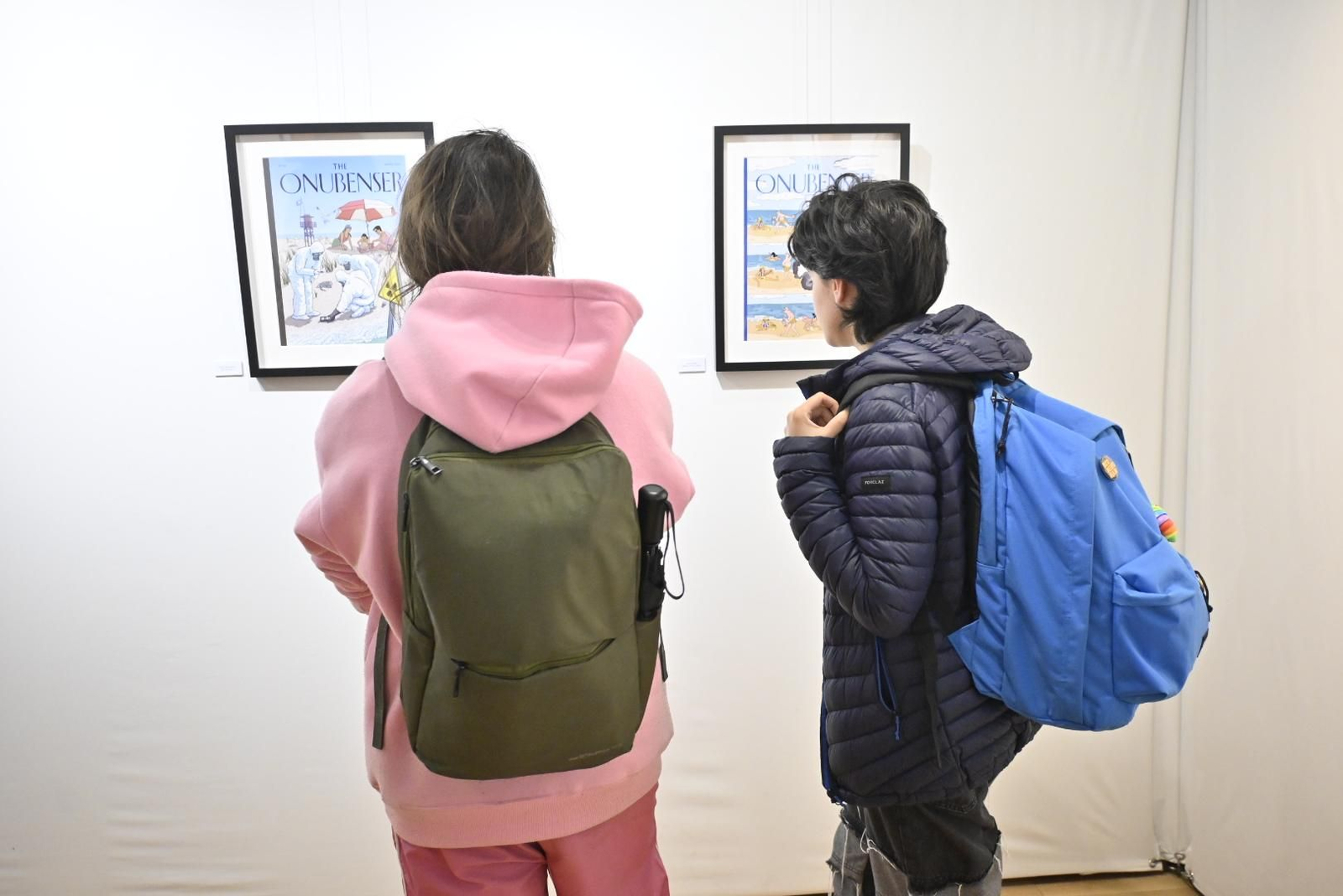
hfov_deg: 60.7
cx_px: 672
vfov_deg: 42.6
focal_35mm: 31
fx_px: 1147
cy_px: 448
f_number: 3.8
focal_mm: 20.5
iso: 2500
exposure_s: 1/200
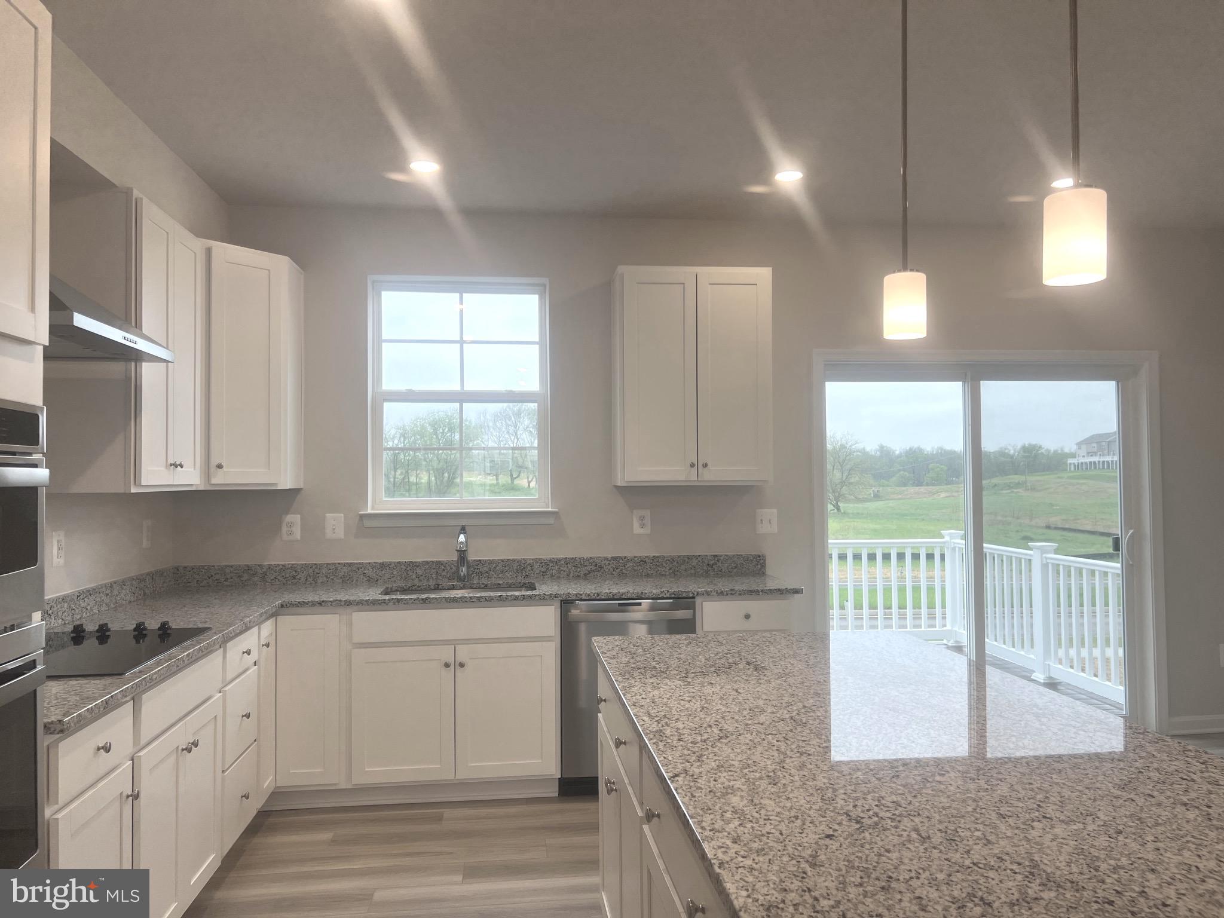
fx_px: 919
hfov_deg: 67.3
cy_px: 459
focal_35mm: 26
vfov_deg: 53.1
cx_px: 612
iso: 40
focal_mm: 5.7
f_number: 1.5
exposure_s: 1/169
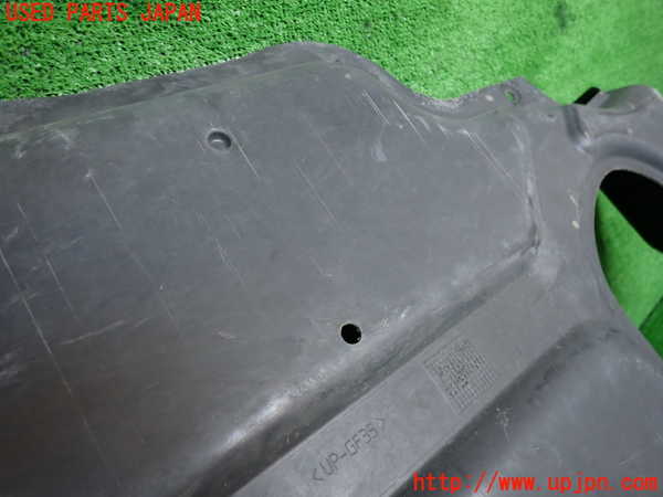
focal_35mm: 25
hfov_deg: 69.4
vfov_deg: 54.9
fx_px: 479
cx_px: 332
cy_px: 248
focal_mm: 4.5
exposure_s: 1/60
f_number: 2
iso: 200
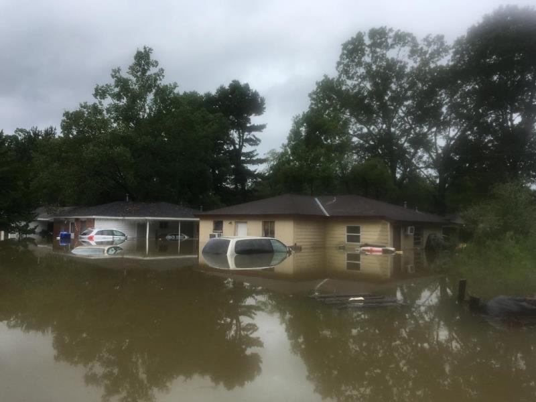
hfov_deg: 61.7
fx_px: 449
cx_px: 268
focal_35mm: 29
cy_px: 201
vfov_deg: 48.2
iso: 25
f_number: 2.2
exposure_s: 1/827
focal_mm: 4.15
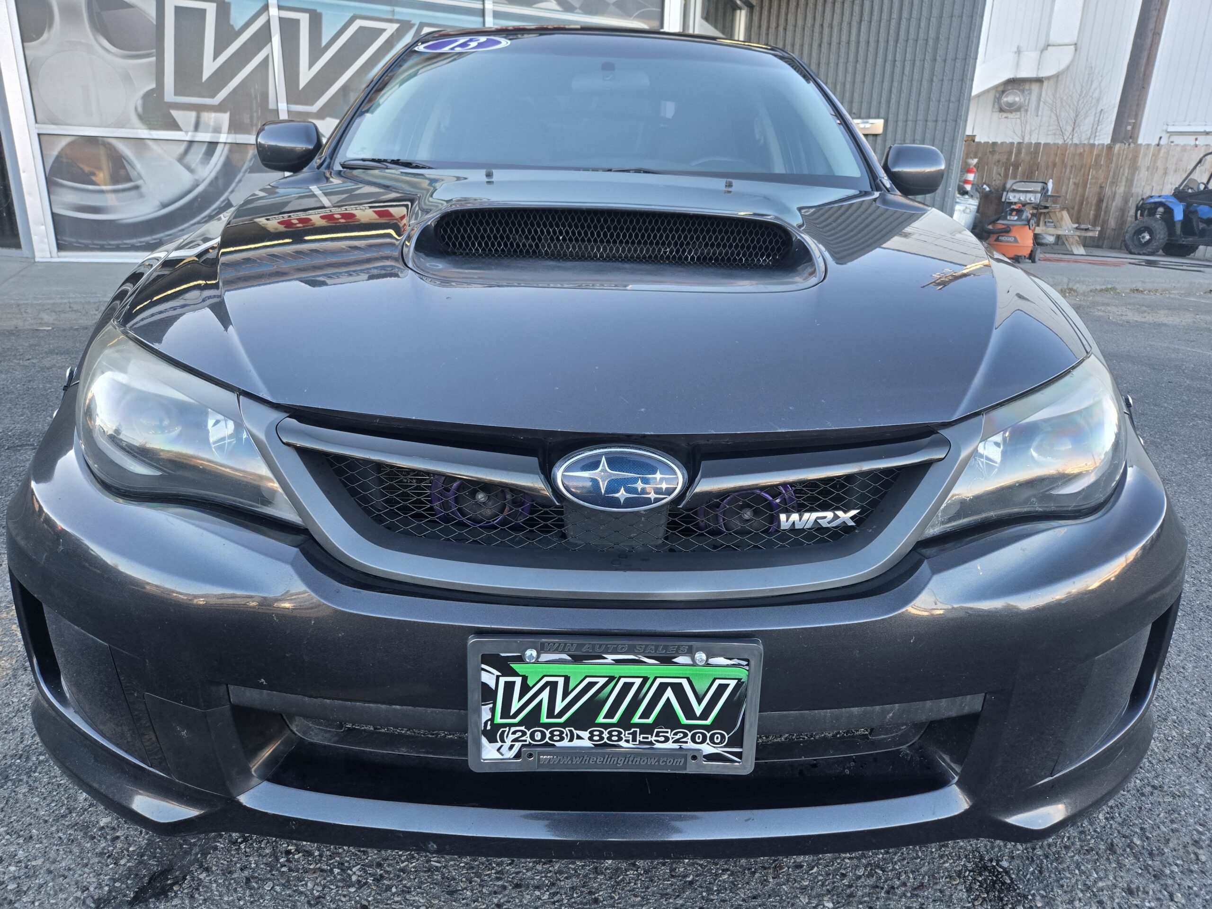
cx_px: 606
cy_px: 454
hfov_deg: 73.9
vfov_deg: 58.9
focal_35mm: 23
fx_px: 805
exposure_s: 1/508
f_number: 1.8
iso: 125
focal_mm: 5.4
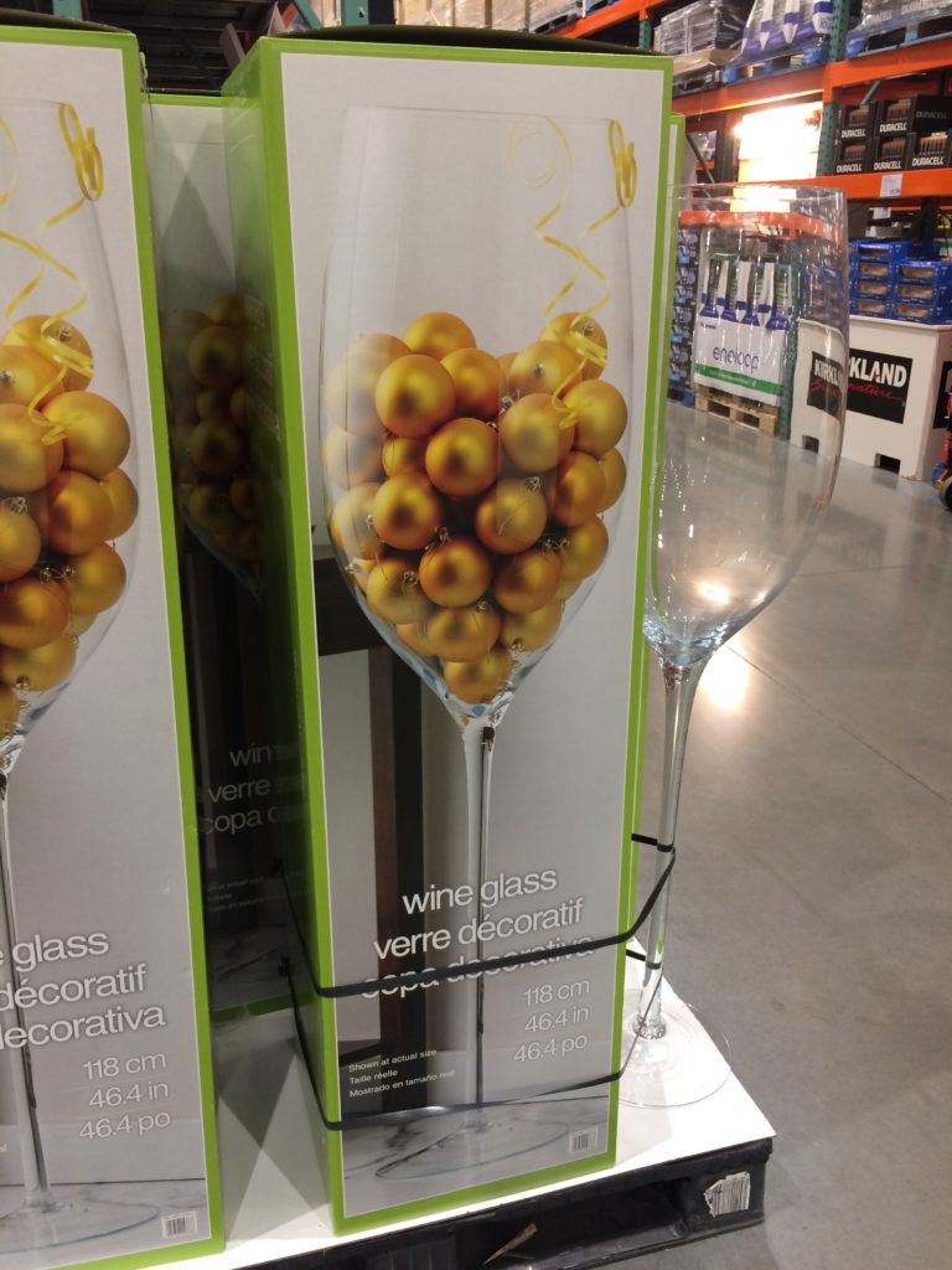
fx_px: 1063
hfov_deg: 48.2
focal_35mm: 29
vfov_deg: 61.7
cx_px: 476
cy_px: 635
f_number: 2.2
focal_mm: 4.15
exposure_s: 1/33
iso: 125
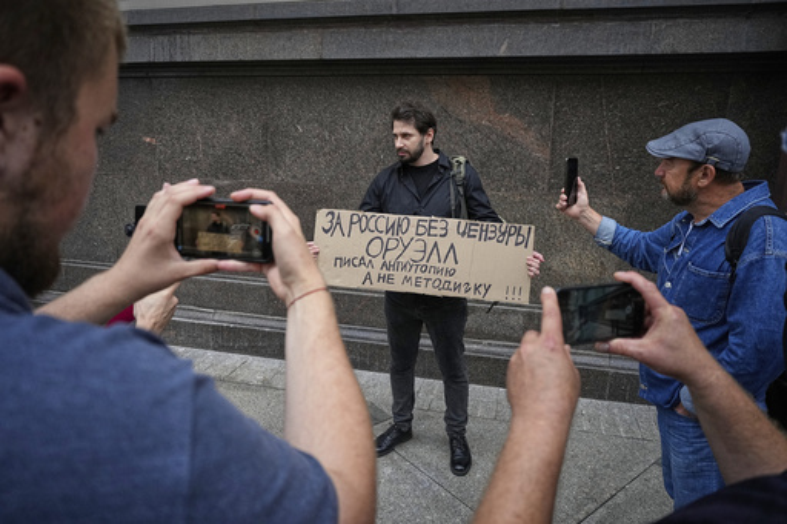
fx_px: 524
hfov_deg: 73.8
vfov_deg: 53.1
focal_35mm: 24
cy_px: 262
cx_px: 394
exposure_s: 1/1250
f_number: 4.5
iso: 1600
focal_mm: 24
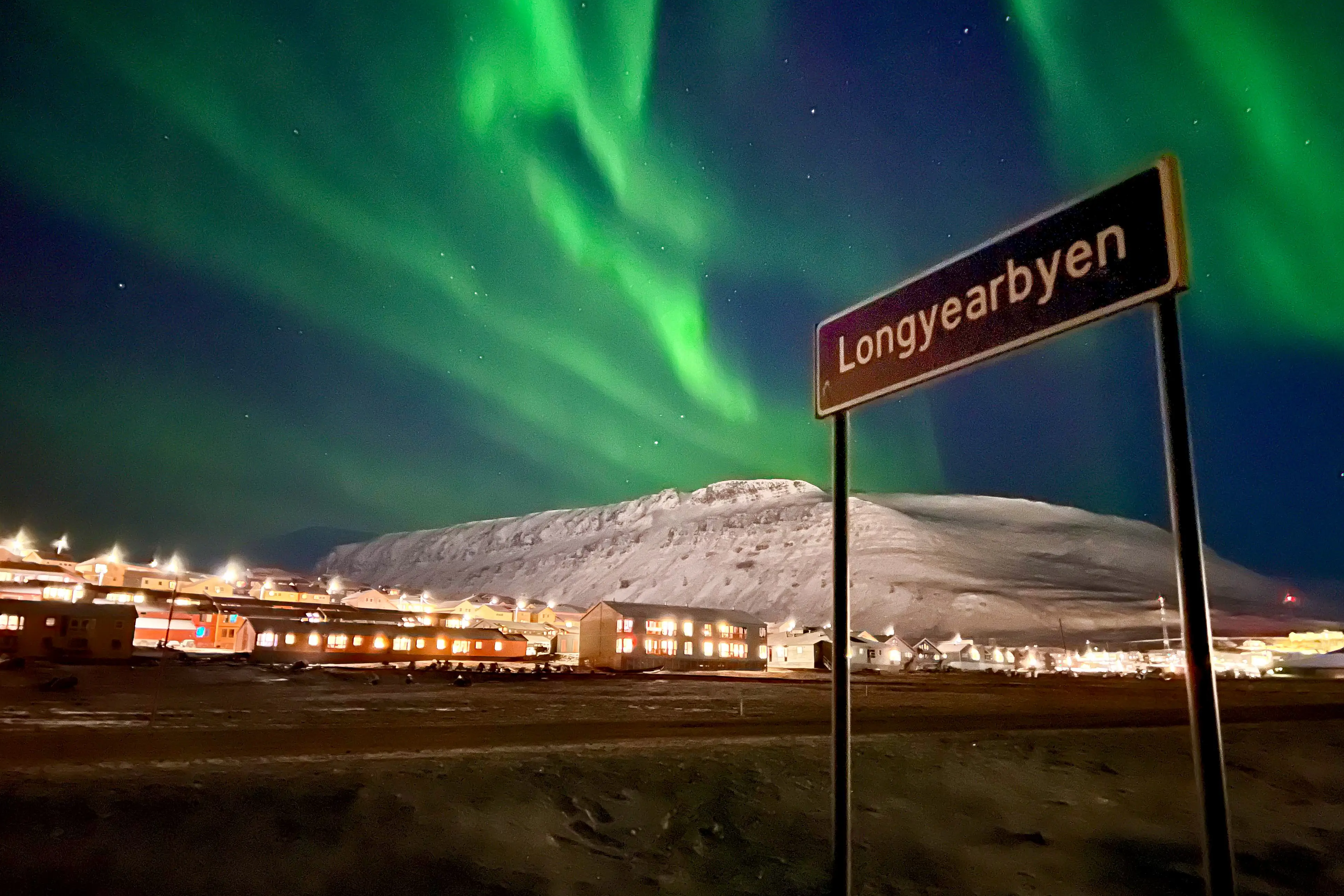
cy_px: 428
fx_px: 1045
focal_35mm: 28
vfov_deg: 46.4
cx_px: 672
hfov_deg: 65.5
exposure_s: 1/2
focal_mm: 5.7
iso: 8000
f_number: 1.5
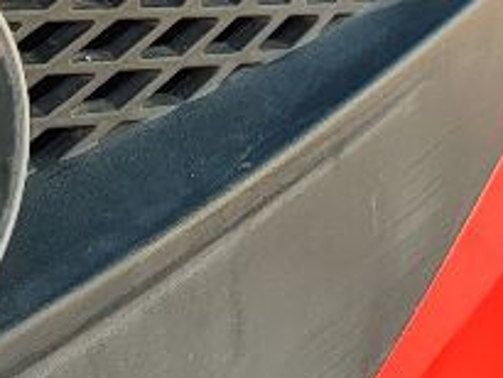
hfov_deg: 12.4
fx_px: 2268
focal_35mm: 156
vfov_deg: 9.2
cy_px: -236
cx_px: 599
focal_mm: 6.04
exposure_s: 1/100
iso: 67
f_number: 1.9
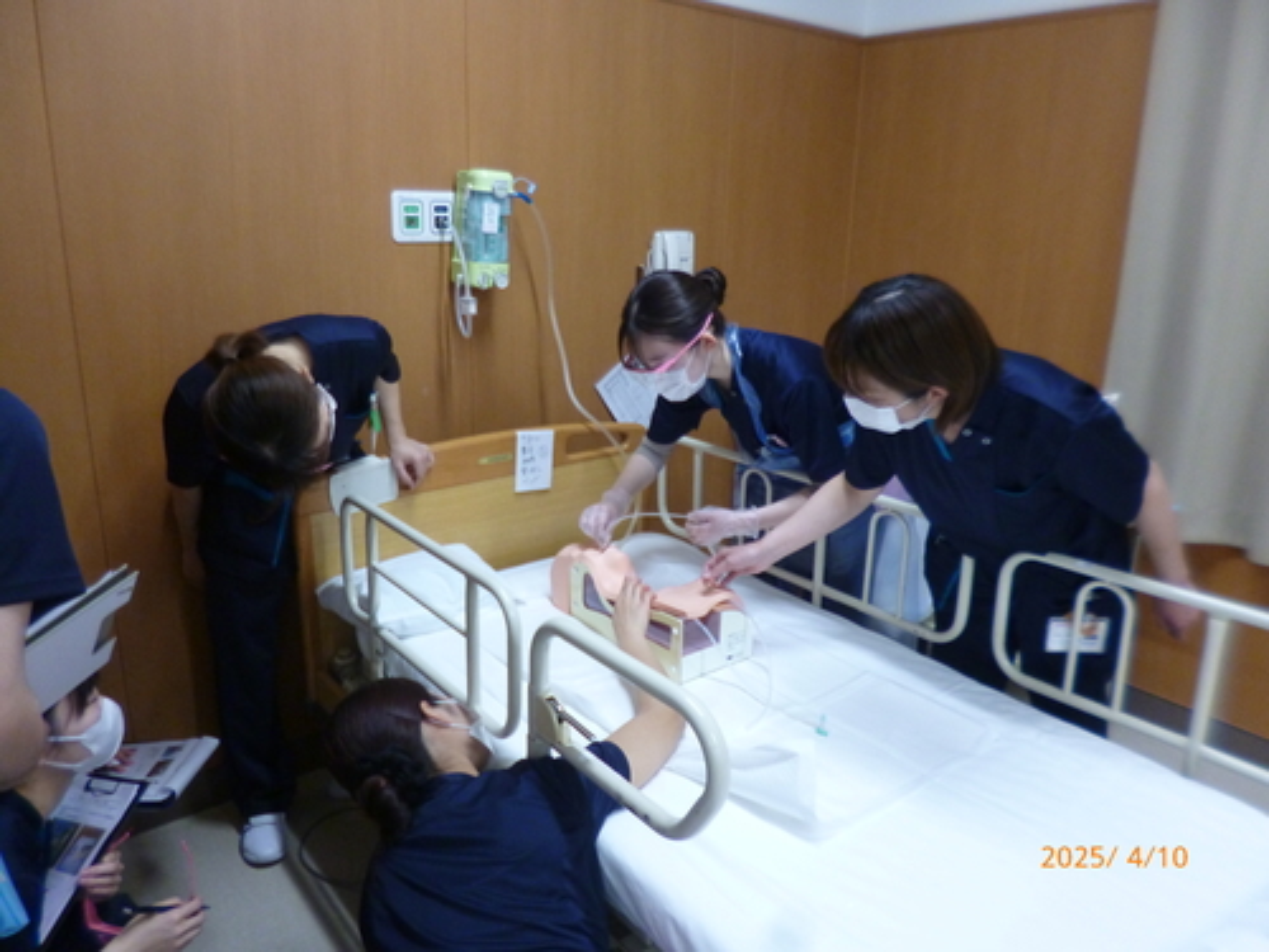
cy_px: 476
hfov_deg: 71.6
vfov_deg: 56.8
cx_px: 634
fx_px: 880
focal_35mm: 24
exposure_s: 1/60
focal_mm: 4.3
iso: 320
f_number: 2.5
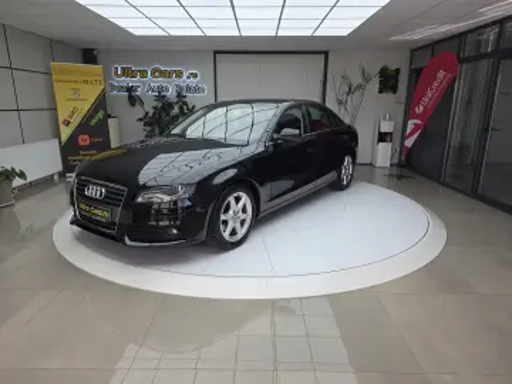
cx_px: 256
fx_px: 340
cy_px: 192
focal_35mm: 23
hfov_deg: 73.9
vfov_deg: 58.9
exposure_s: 1/109
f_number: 1.7
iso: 12
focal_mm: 6.25
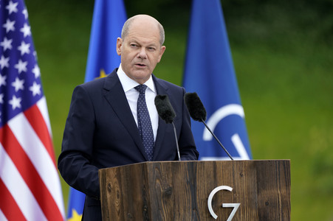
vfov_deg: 3.4
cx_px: 166
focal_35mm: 400
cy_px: 110
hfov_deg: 5.2
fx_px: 3697
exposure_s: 1/640
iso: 800
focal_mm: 400
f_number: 5.6
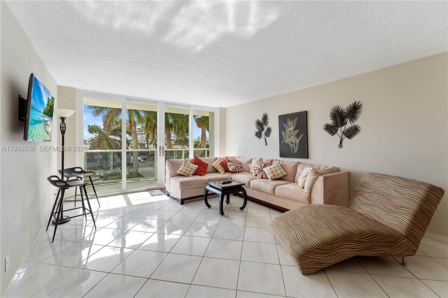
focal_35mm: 14
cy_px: 149
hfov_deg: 104.3
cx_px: 224
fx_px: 174
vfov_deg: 81.2
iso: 500
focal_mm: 14
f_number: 9
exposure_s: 1/125
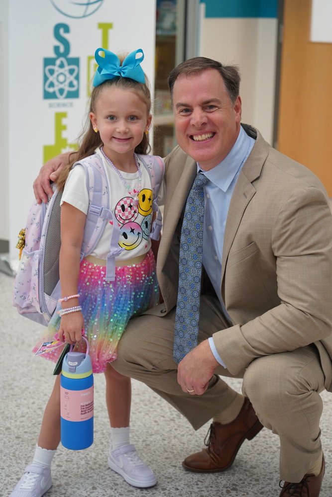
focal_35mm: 73
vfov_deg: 27.7
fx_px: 1009
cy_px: 248
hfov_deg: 18.7
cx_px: 166
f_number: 4
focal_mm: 73
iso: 2000
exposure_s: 1/160
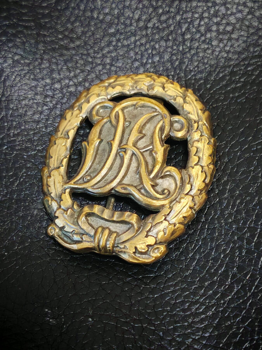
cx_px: 131
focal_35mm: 95
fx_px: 959
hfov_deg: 15.6
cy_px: 175
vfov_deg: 20.7
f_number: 1.6
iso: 640
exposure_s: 1/33
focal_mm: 7.62
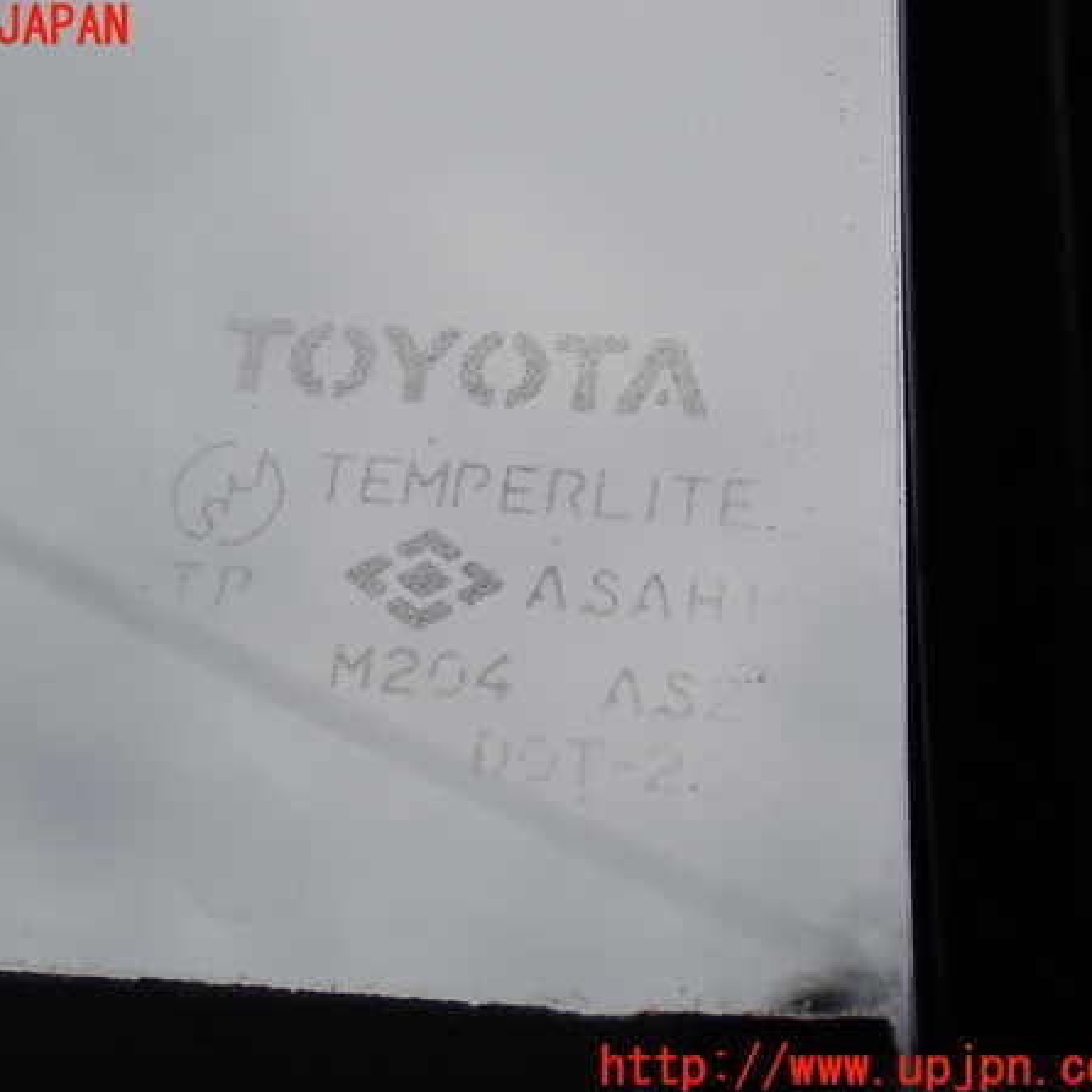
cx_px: 419
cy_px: 548
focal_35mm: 69
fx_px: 2463
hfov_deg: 24.9
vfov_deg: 25.0
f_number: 5
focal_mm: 10.35
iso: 100
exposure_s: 1/1000
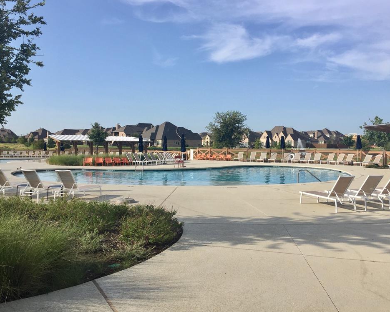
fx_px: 358
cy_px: 153
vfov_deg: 47.1
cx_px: 193
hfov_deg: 57.2
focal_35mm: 31
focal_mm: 4.15
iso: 32
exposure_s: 1/2083
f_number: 2.2
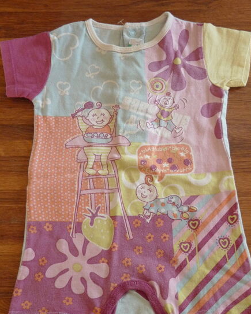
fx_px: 427
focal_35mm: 46
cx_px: 129
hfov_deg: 32.8
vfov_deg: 40.2
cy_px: 184
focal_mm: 7.1
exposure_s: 1/25
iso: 400
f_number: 3
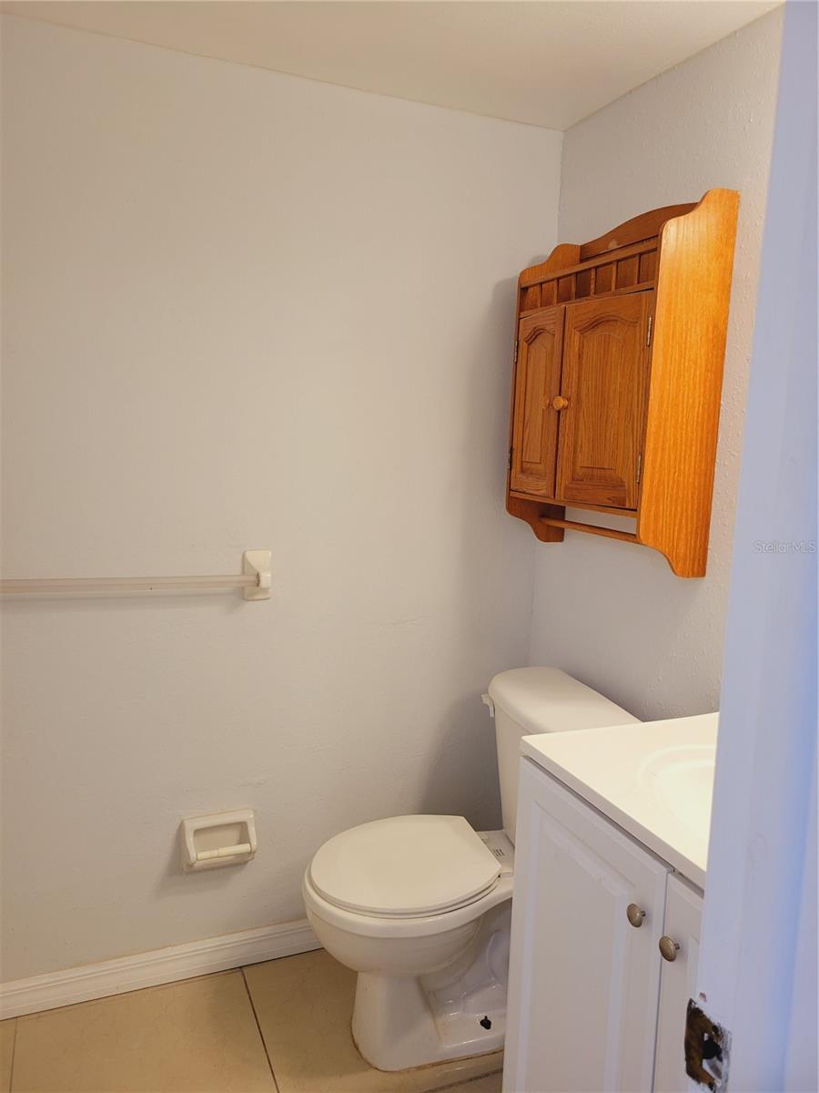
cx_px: 410
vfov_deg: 67.3
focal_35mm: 26
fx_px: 820
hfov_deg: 53.1
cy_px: 546
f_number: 1.8
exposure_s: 1/120
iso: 160
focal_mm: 5.4
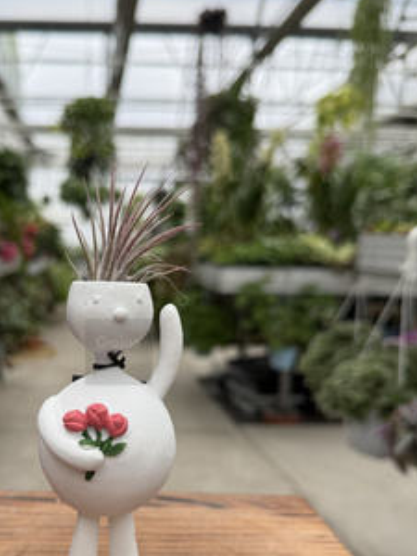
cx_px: 119
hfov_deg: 38.9
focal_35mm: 36
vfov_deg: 50.8
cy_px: 352
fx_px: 578
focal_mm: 6.76
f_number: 1.78
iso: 80
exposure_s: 1/992
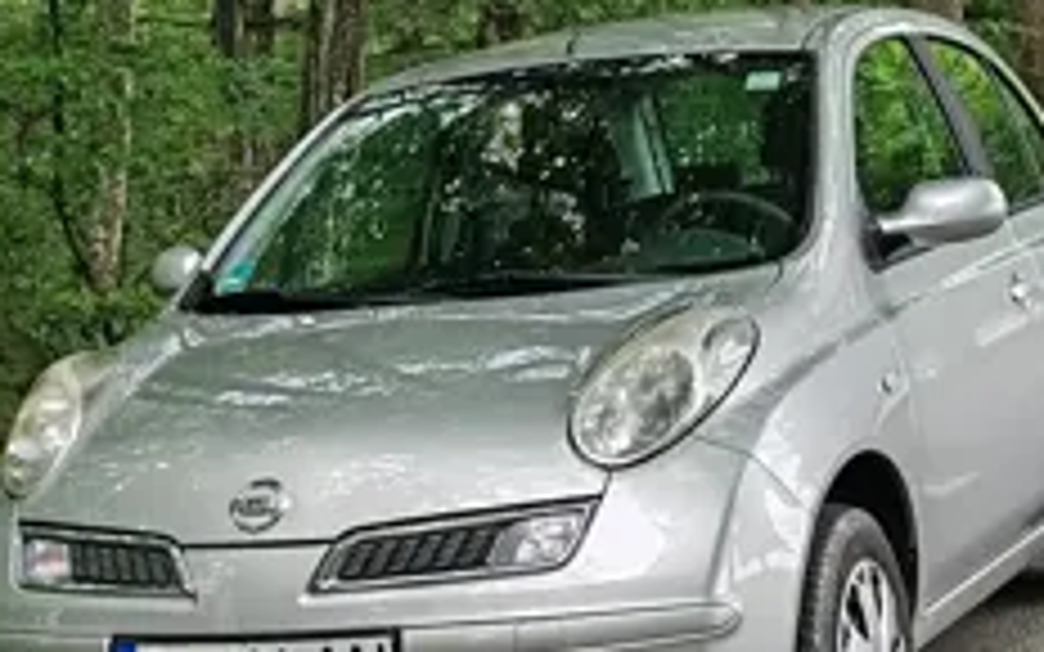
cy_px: 76
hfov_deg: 21.4
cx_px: 594
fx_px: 2760
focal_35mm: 97
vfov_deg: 13.4
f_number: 1.9
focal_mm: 6.12
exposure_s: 1/100
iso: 80
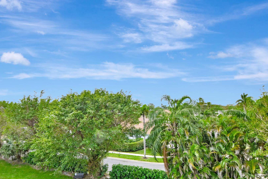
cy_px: 105
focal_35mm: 19
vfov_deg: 64.1
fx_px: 141
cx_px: 134
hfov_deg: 86.9
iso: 1000
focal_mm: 10
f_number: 8
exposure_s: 1/1250
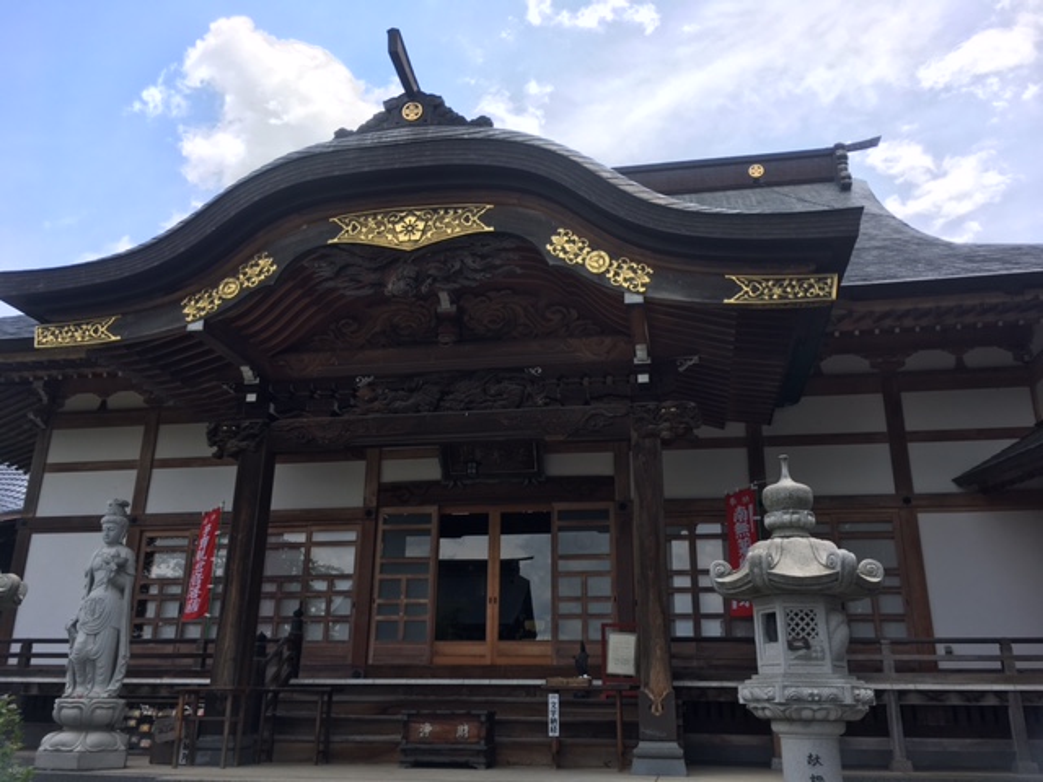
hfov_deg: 61.7
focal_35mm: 29
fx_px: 874
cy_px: 391
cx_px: 522
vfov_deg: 48.2
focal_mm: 4.15
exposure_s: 1/793
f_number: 2.2
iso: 25
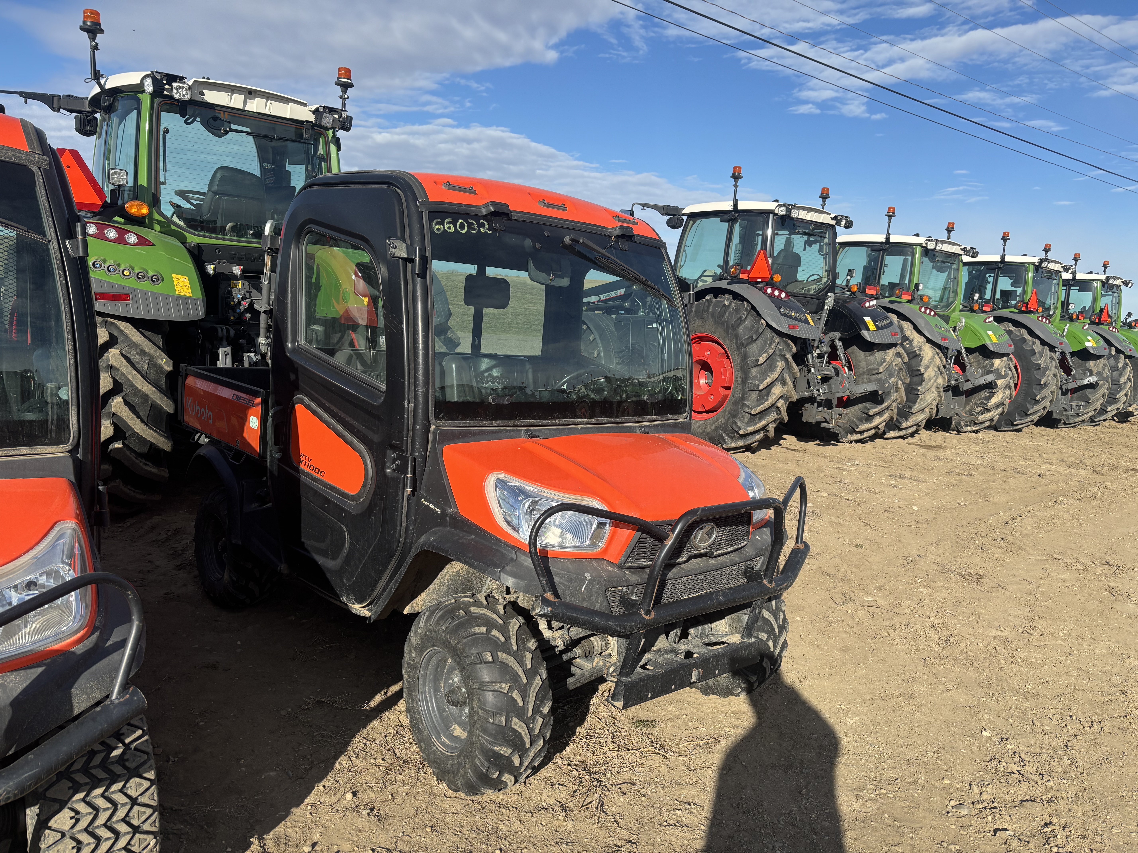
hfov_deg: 67.3
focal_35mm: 26
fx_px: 855
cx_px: 569
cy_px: 426
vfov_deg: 53.1
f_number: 1.6
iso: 50
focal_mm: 5.96
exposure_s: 1/2513
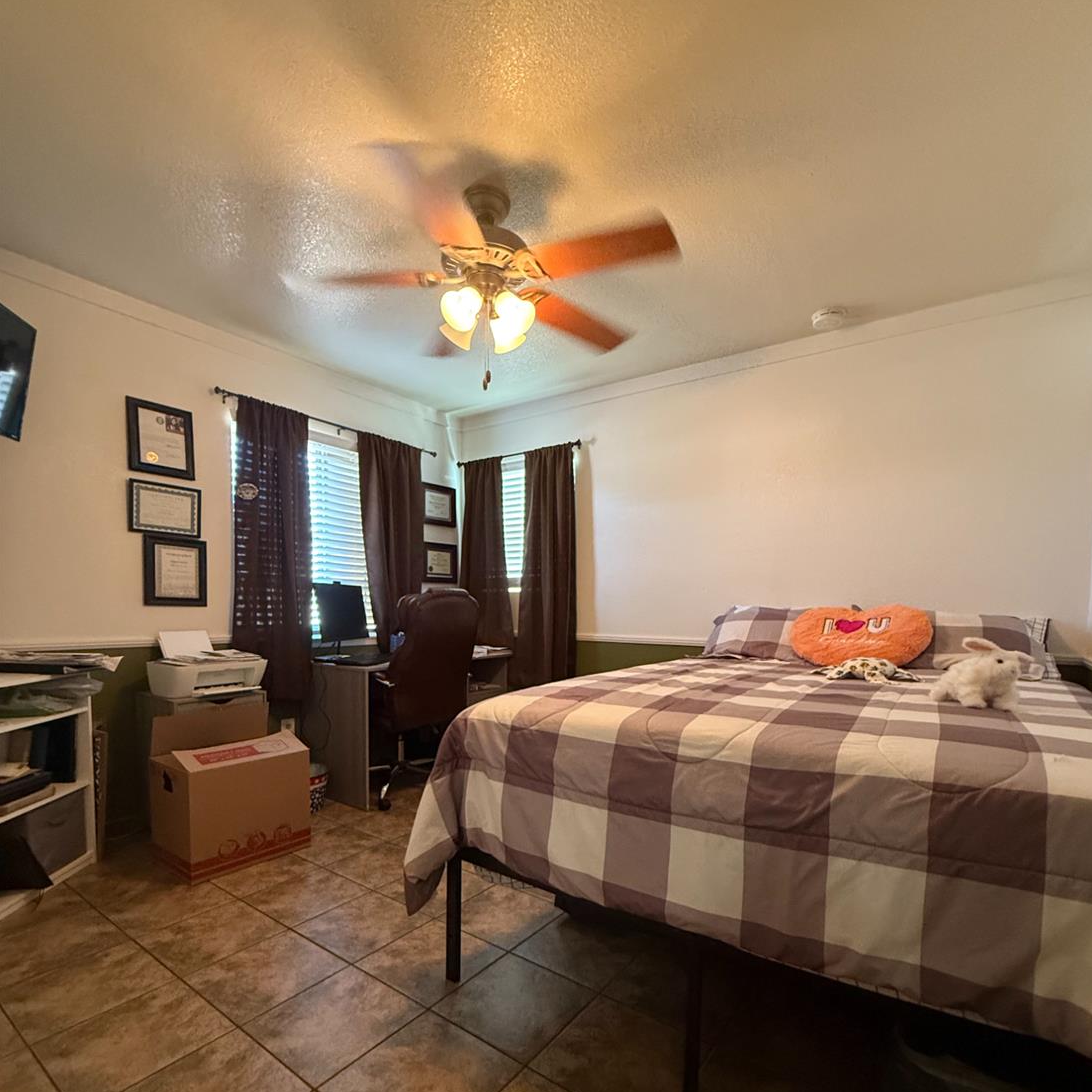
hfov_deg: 83.9
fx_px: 607
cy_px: 648
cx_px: 560
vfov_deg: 83.1
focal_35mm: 17
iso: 640
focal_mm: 2.22
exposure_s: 1/60
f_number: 2.2
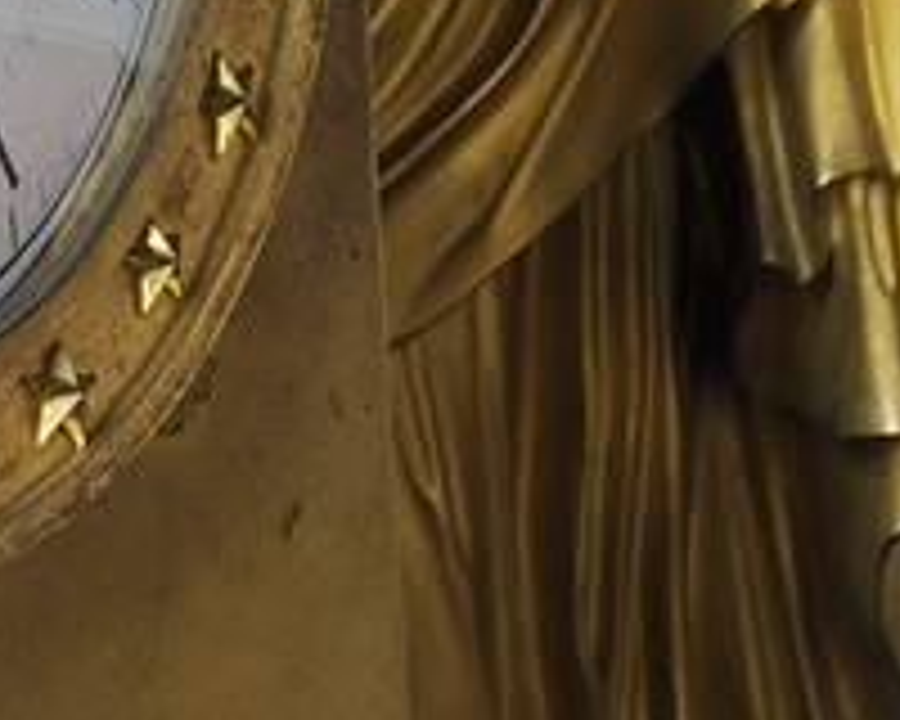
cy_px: -1791
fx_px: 24985
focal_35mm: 938
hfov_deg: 2.1
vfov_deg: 1.6
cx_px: -734
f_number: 9
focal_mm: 125
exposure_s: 1/1.67
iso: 200
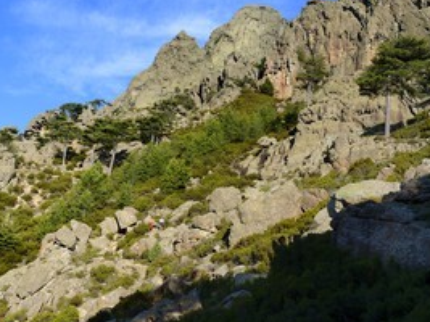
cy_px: 155
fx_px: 658
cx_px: 145
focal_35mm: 53
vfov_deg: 27.5
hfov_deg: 35.8
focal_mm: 35
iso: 200
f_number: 10
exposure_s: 1/200
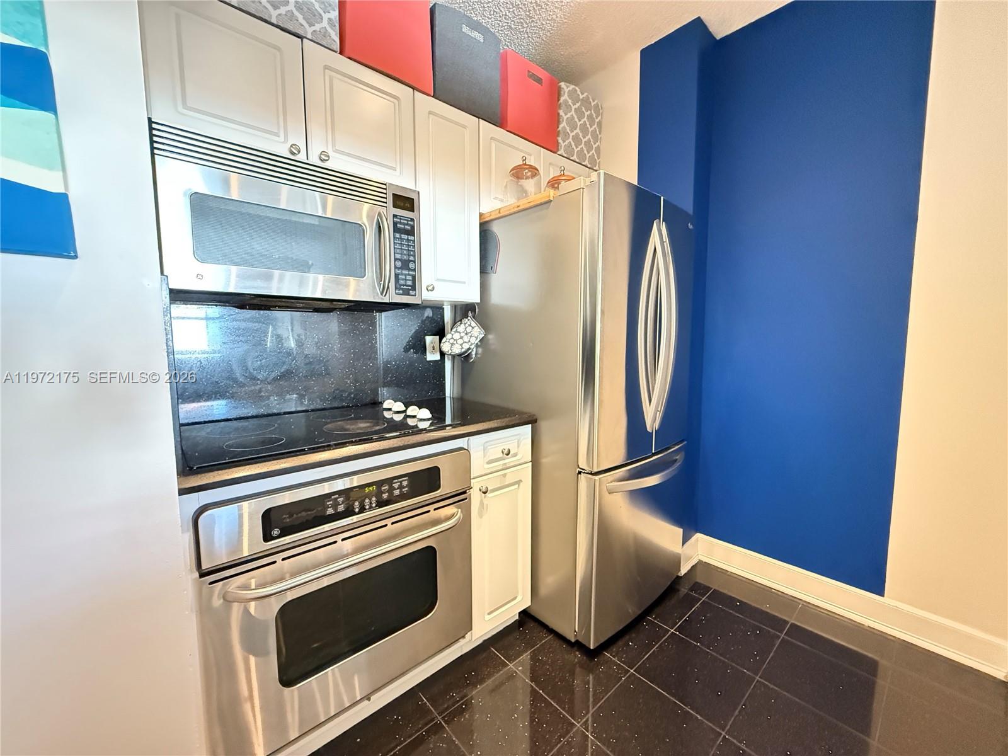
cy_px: 378
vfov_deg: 85.7
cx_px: 504
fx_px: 408
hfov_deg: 102.1
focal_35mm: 14
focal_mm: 2.22
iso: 1600
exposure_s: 1/60
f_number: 2.2
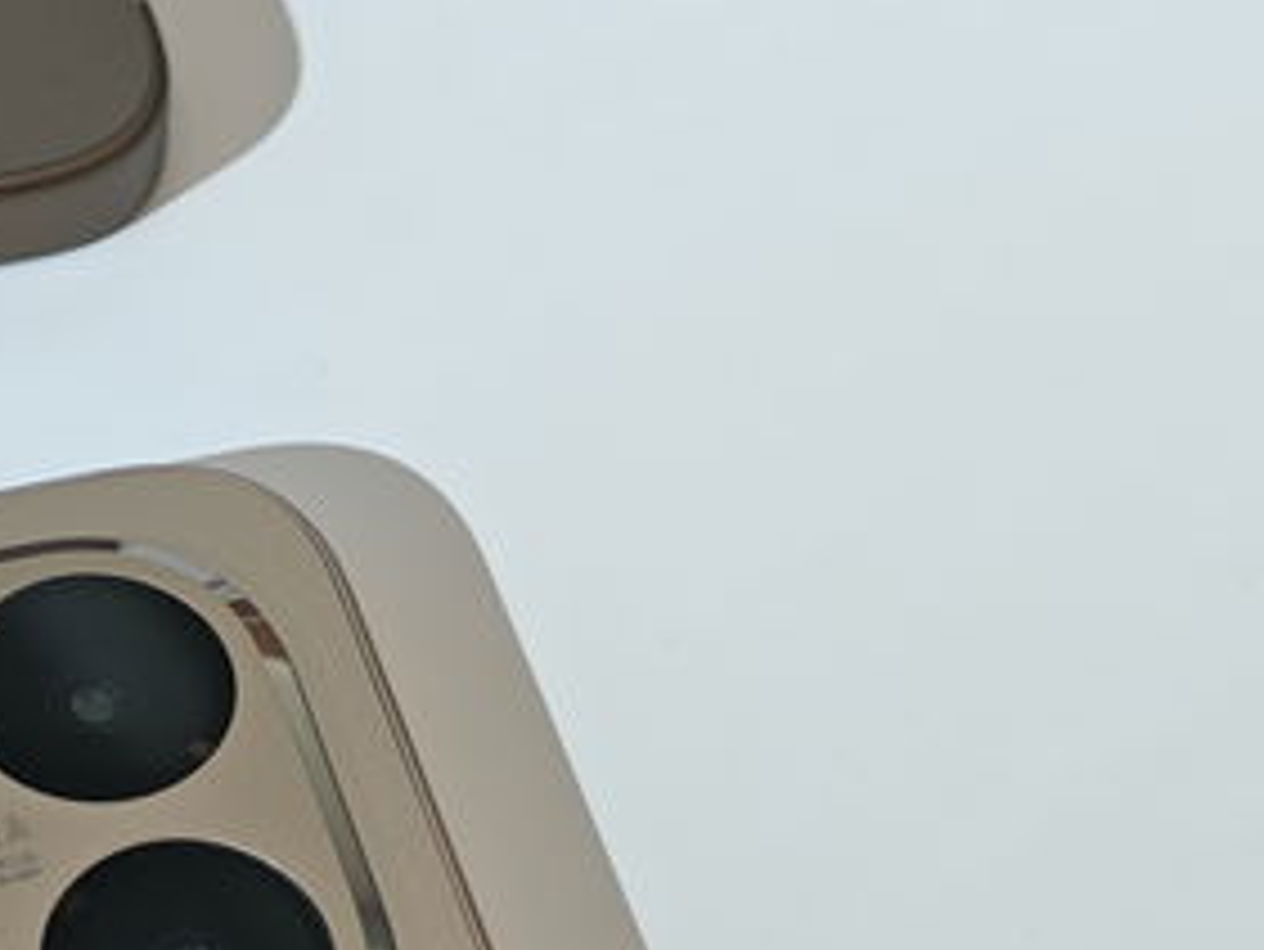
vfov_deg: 13.2
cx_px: -74
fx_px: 4091
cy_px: 461
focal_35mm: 112
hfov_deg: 17.1
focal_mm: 8.72
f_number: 1.63
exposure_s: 1/203
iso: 50
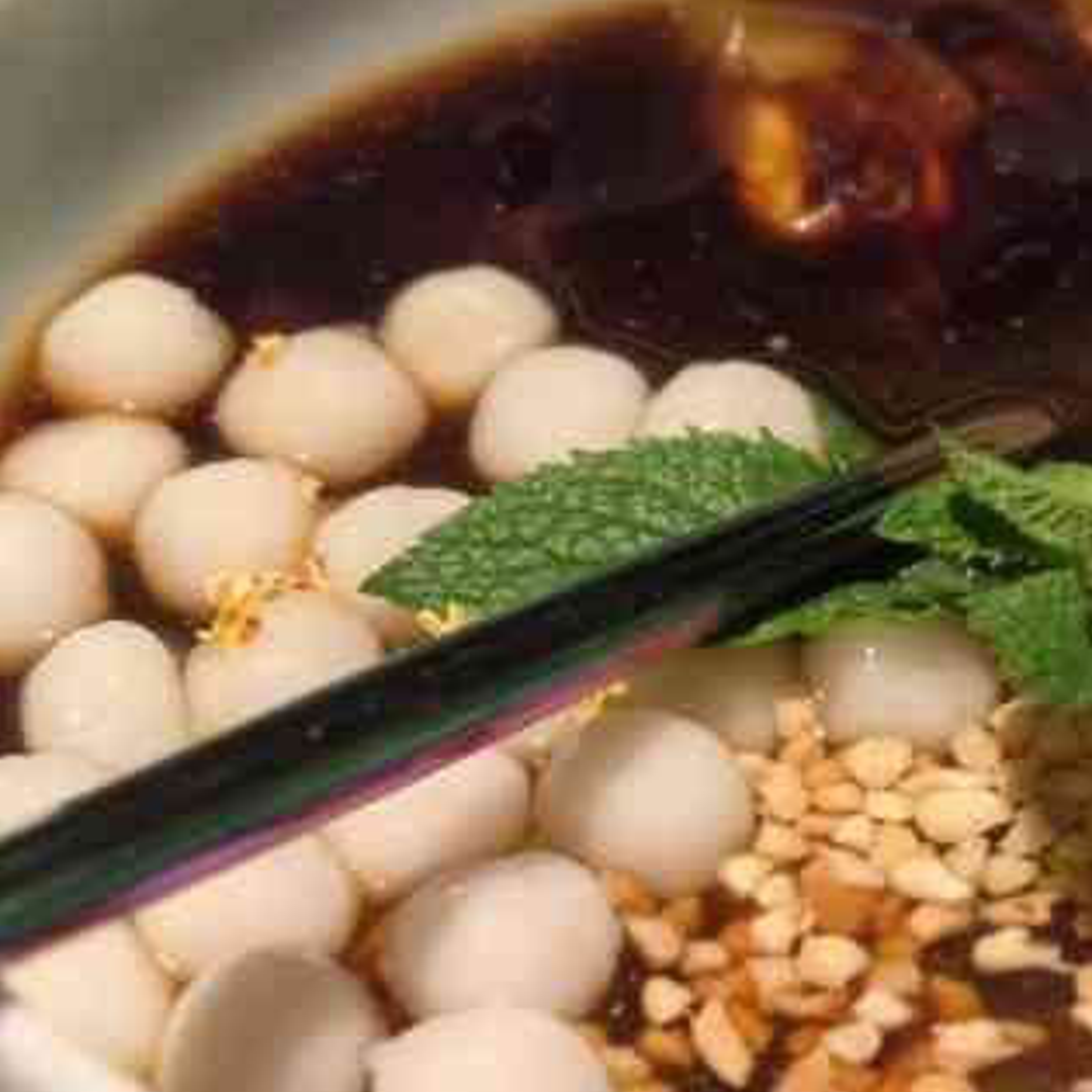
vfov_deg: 16.4
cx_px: 933
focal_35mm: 106
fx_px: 3783
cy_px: 726
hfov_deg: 16.3
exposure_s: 1/100
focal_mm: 5.54
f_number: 2.4
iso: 250
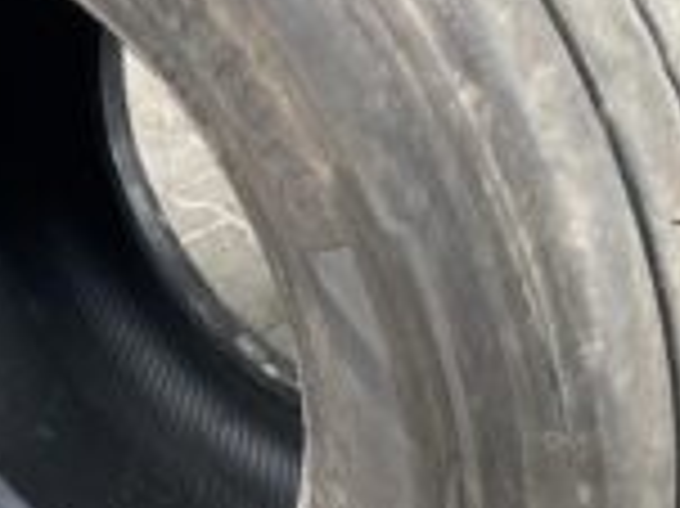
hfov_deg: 26.2
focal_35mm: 74
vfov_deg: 19.9
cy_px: 256
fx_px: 1453
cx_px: 212
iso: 64
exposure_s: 1/100
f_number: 1.8
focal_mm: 4.25
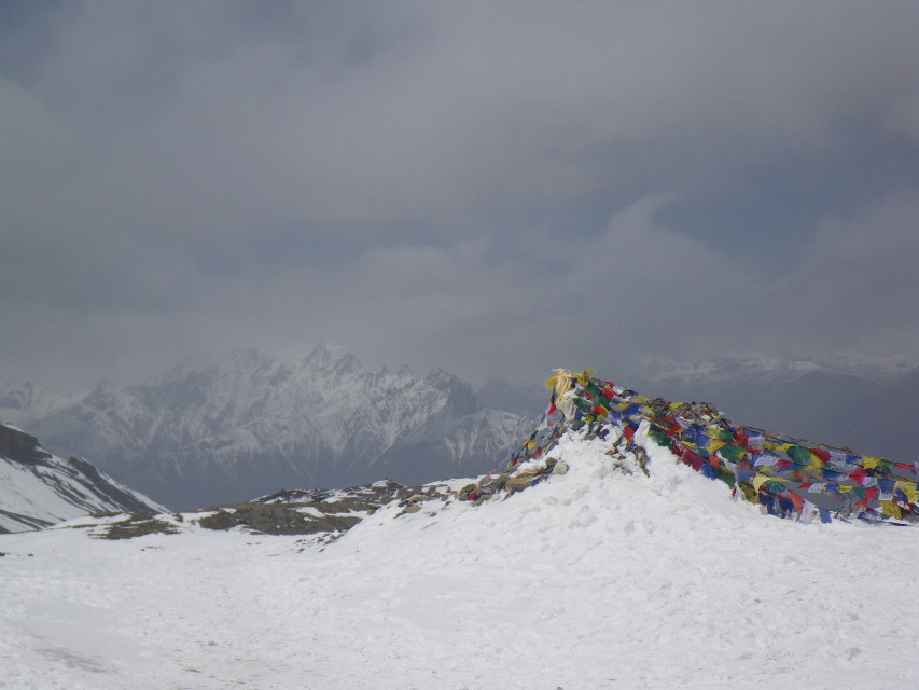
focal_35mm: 62
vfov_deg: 23.7
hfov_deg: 31.2
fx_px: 1646
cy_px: 345
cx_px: 460
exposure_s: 1/1250
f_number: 5.5
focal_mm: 11.1
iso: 50
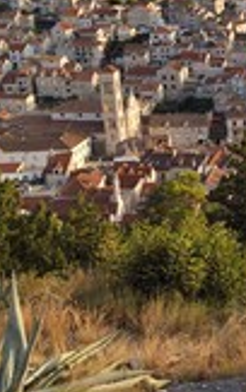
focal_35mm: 63
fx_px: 675
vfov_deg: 32.3
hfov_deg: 18.5
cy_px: 142
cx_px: 361
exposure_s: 1/200
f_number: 10
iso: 200
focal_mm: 24
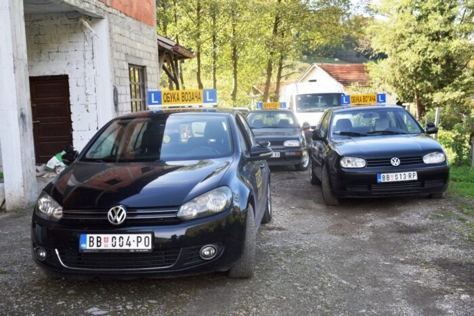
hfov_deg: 43.6
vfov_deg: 29.9
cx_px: 237
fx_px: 593
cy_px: 158
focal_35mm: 45
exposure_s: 1/200
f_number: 7.1
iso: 400
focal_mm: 30
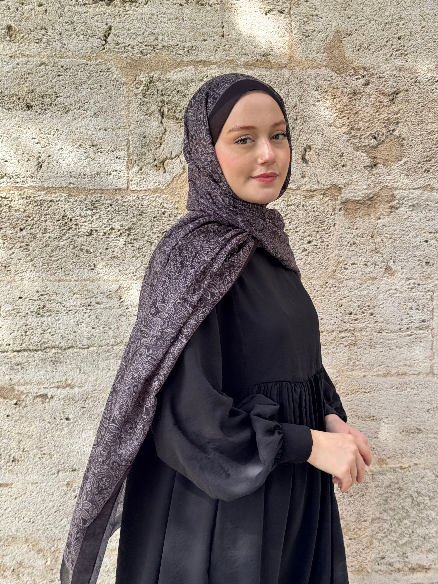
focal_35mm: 48
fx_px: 810
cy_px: 292
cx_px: 219
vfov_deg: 39.7
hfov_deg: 30.3
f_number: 1.78
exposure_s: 1/199
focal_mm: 6.76
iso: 50
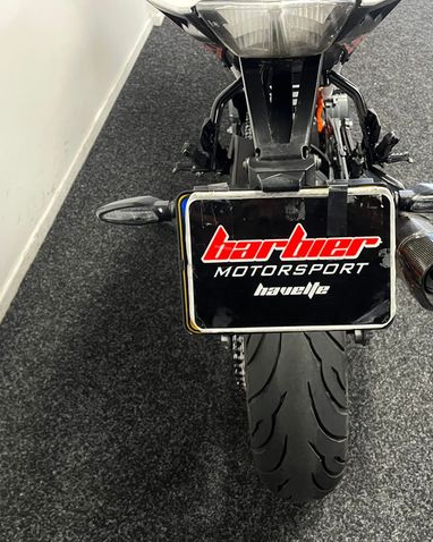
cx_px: 289
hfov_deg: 42.7
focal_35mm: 34
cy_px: 271
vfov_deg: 52.9
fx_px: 545
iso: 500
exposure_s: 1/50
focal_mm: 5.1
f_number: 1.6
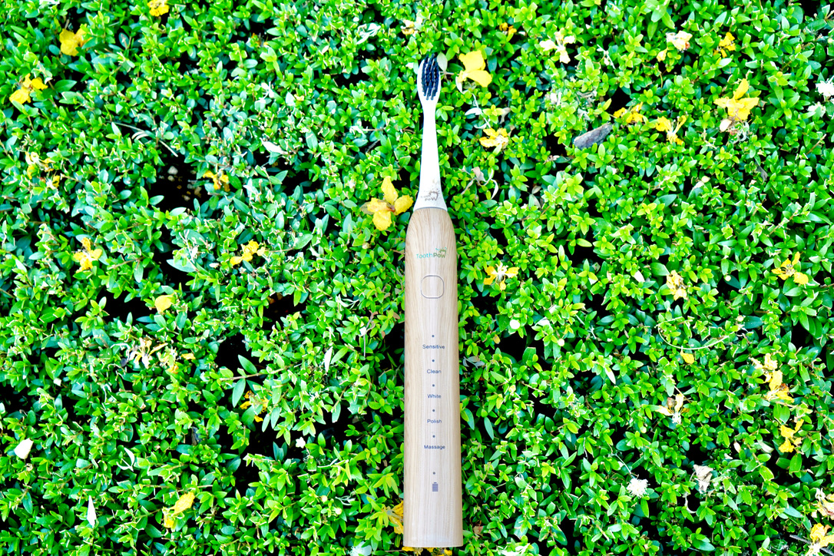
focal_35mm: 37
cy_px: 278
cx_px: 417
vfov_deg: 35.9
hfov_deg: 51.9
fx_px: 857
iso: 1250
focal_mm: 37
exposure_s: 1/30
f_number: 9
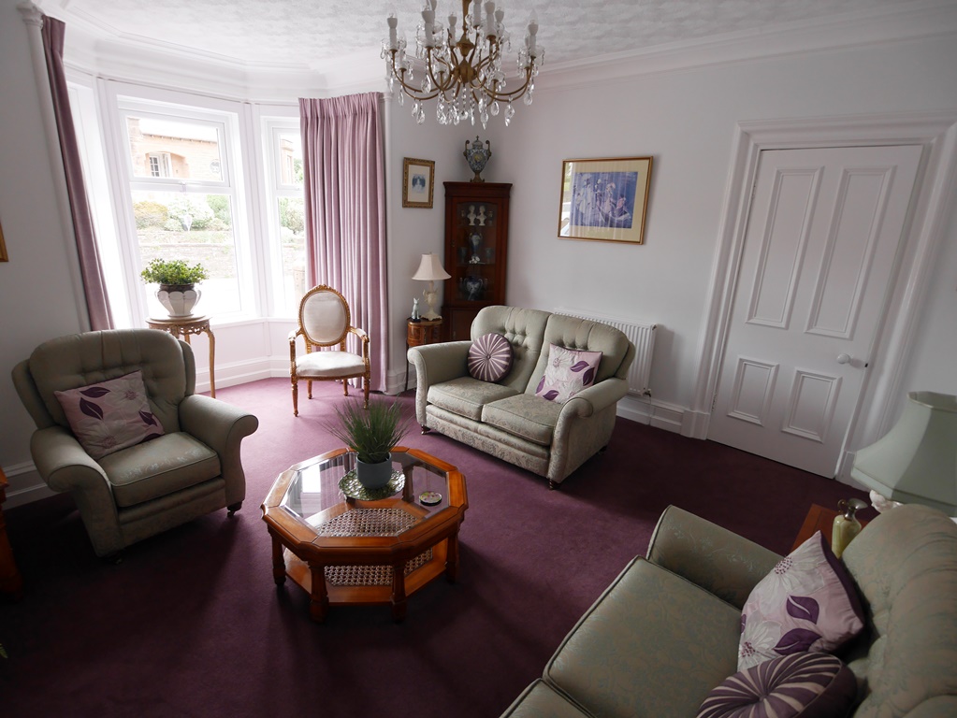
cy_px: 359
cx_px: 478
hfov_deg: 87.7
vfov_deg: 71.6
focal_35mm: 18
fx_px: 498
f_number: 4
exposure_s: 1/60
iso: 400
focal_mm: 9
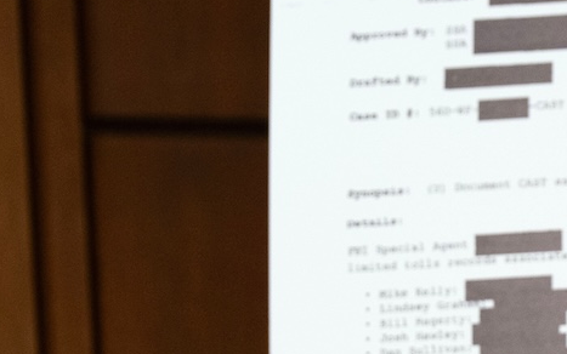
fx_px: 8098
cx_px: 684
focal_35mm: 524
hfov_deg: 4.0
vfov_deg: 2.5
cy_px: 292
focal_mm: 200
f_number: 4
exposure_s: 1/500
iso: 2500
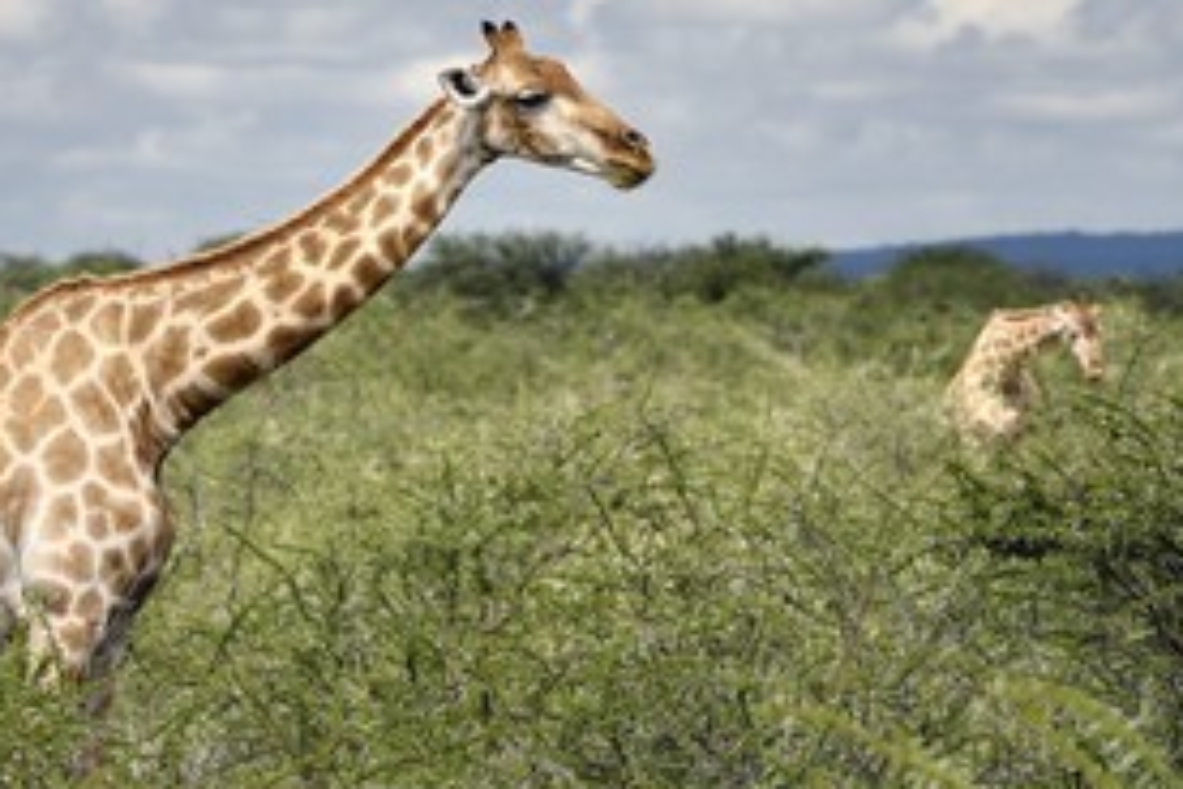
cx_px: 523
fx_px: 13998
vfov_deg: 3.2
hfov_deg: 4.8
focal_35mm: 426
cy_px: 390
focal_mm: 280
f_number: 9
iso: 400
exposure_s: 1/1250
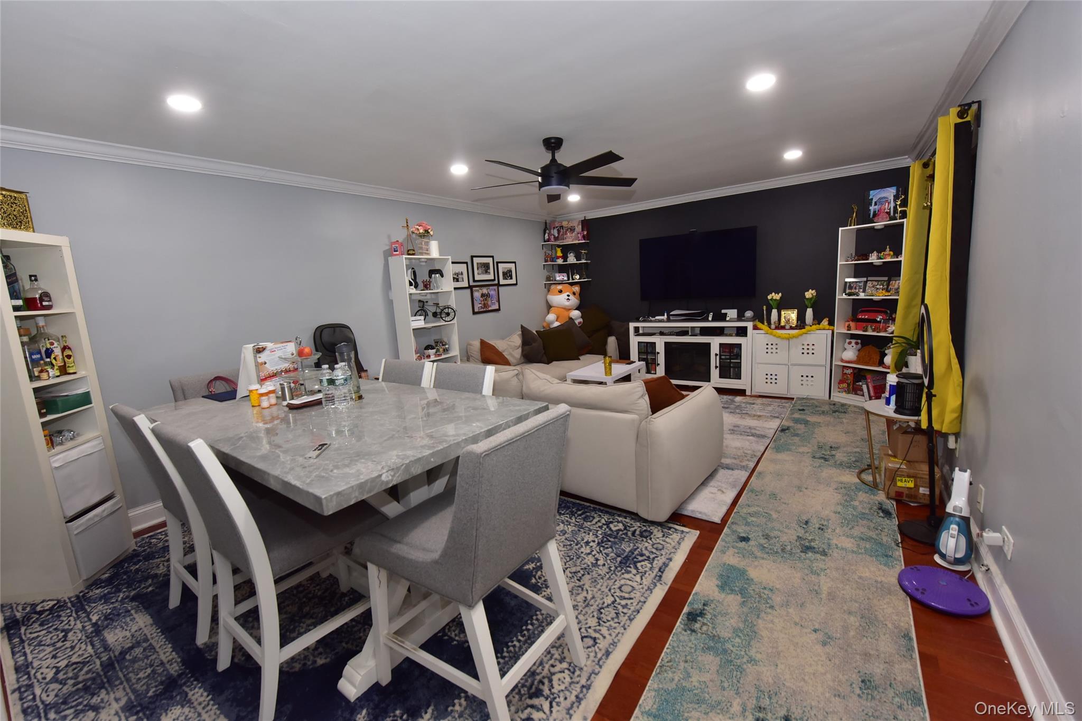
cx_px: 541
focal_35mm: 14
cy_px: 360
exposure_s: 1/60
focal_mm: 14
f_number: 7.1
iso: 1100
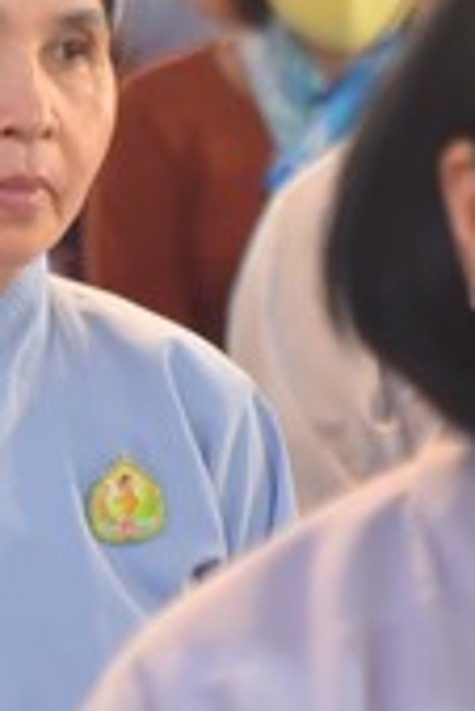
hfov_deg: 5.1
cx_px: 61
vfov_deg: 7.7
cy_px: 370
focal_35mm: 269
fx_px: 5313
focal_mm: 70
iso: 640
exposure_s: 1/100
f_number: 2.8
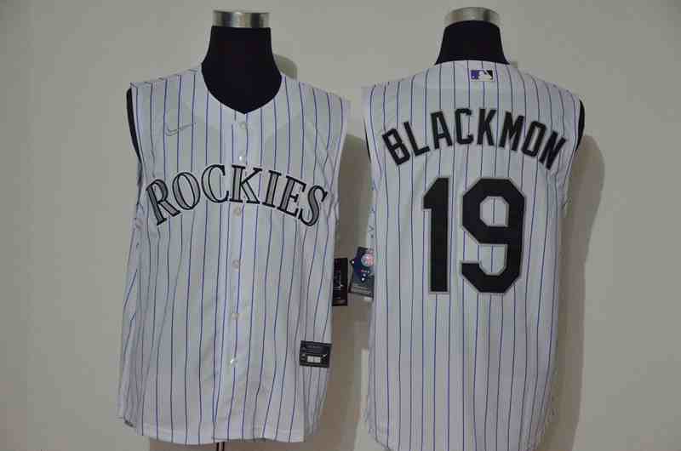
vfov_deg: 18.1
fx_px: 1416
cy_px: 226
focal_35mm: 75
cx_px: 340
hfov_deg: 27.0
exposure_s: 1/60
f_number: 4.8
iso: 4000
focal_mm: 50
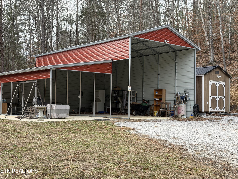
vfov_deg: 30.3
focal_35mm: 48
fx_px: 330
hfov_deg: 39.7
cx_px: 119
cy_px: 90
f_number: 1.78
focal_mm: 6.76
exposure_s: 1/906
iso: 80
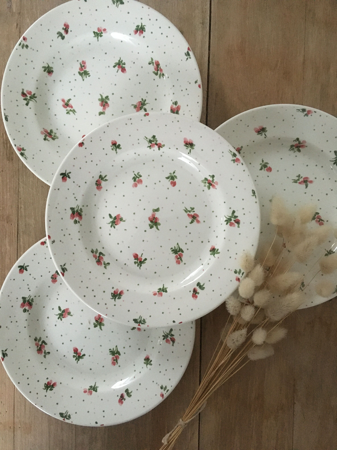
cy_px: 225
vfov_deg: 61.7
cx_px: 168
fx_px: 376
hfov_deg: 48.2
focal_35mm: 29
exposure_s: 1/17
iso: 320
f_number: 2.2
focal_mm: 4.15
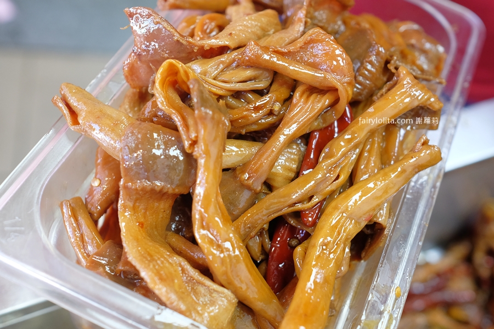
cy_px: 164
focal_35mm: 35
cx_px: 247
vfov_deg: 37.9
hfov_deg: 54.4
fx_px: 480
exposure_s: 1/105
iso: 800
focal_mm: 23
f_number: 2.8
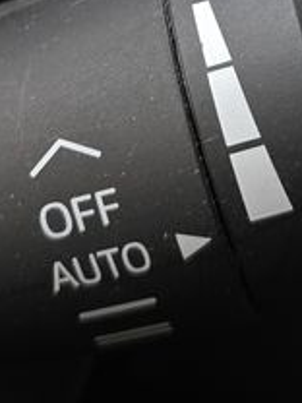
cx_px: 168
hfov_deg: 13.1
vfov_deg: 16.9
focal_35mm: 113
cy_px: -43
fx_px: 1314
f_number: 1.7
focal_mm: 6.3
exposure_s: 1/100
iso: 160
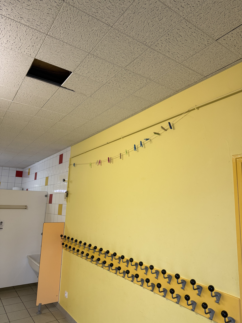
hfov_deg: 56.8
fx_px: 224
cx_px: 121
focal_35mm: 24
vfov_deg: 71.6
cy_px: 162
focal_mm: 6.76
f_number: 1.78
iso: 200
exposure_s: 1/100
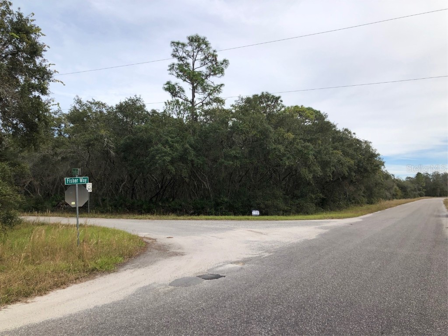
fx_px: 362
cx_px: 224
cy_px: 168
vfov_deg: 49.7
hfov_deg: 63.4
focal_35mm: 28
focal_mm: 3.99
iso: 20
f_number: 1.8
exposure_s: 1/1675
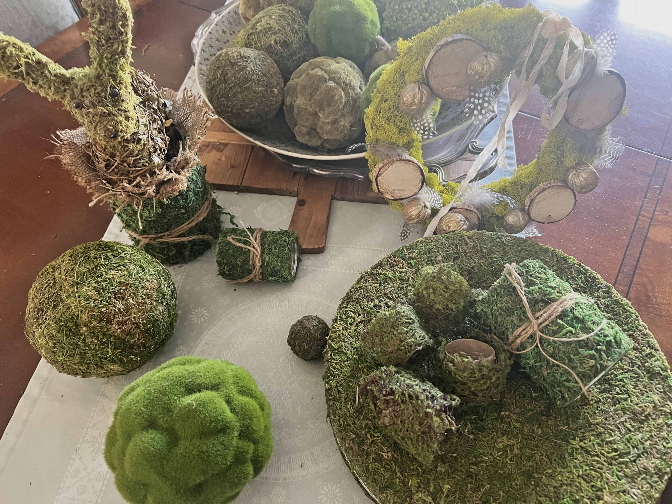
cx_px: 336
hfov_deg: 67.3
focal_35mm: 26
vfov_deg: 53.1
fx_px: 505
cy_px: 252
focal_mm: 5.7
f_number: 1.5
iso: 400
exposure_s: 1/60
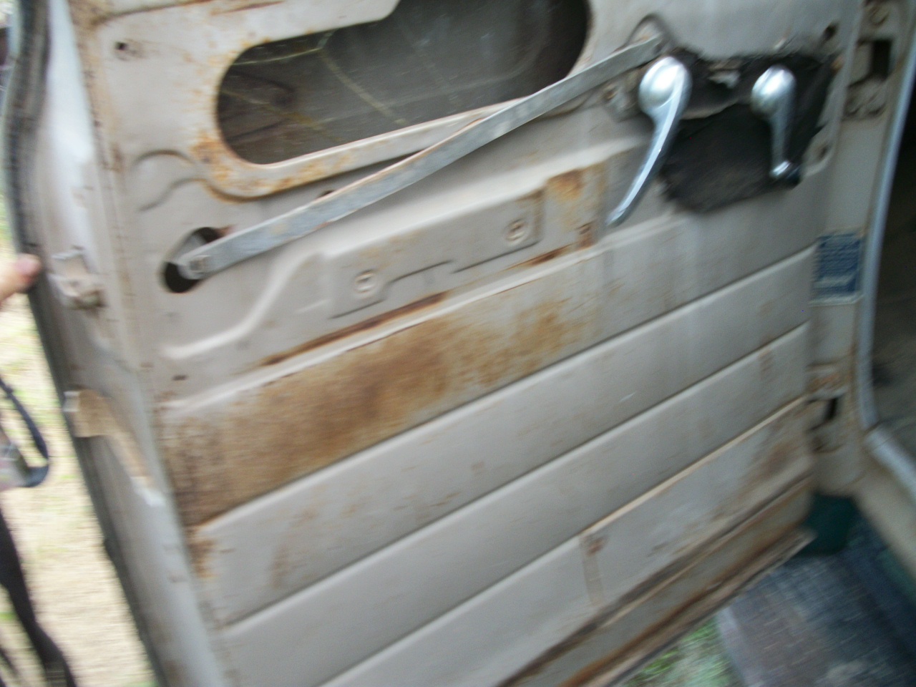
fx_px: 847
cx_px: 458
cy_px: 344
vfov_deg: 44.2
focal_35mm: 32
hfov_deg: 56.8
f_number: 2.9
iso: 80
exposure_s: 1/30
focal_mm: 5.7
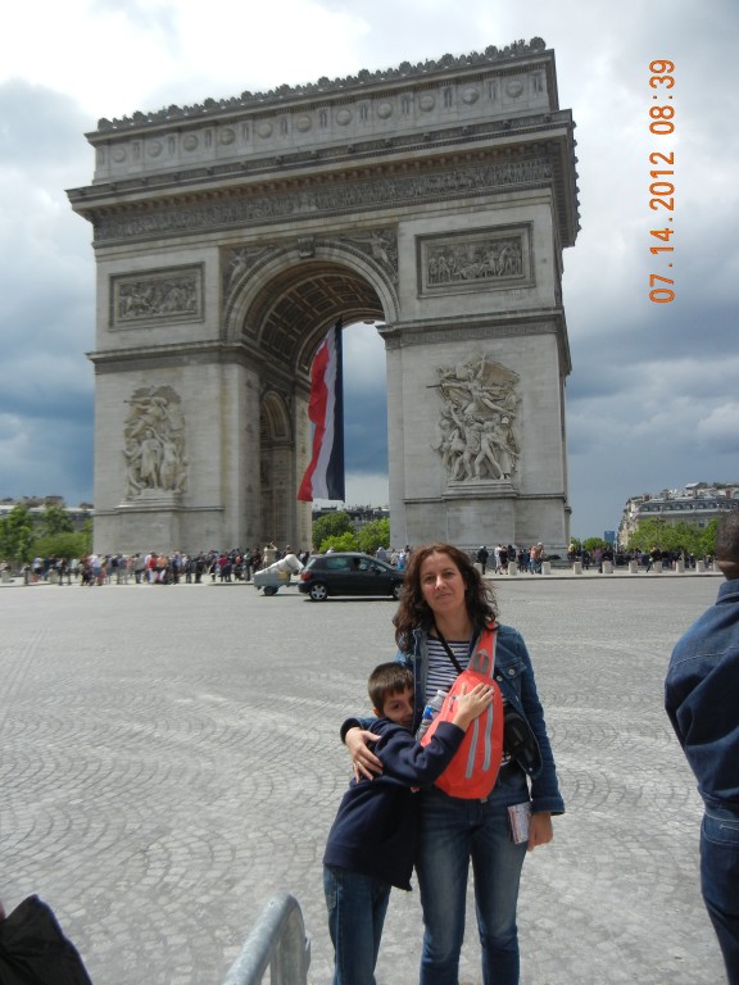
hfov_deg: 46.8
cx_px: 370
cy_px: 492
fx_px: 854
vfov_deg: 60.0
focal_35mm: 30
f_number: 7
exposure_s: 1/476
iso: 160
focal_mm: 5.4
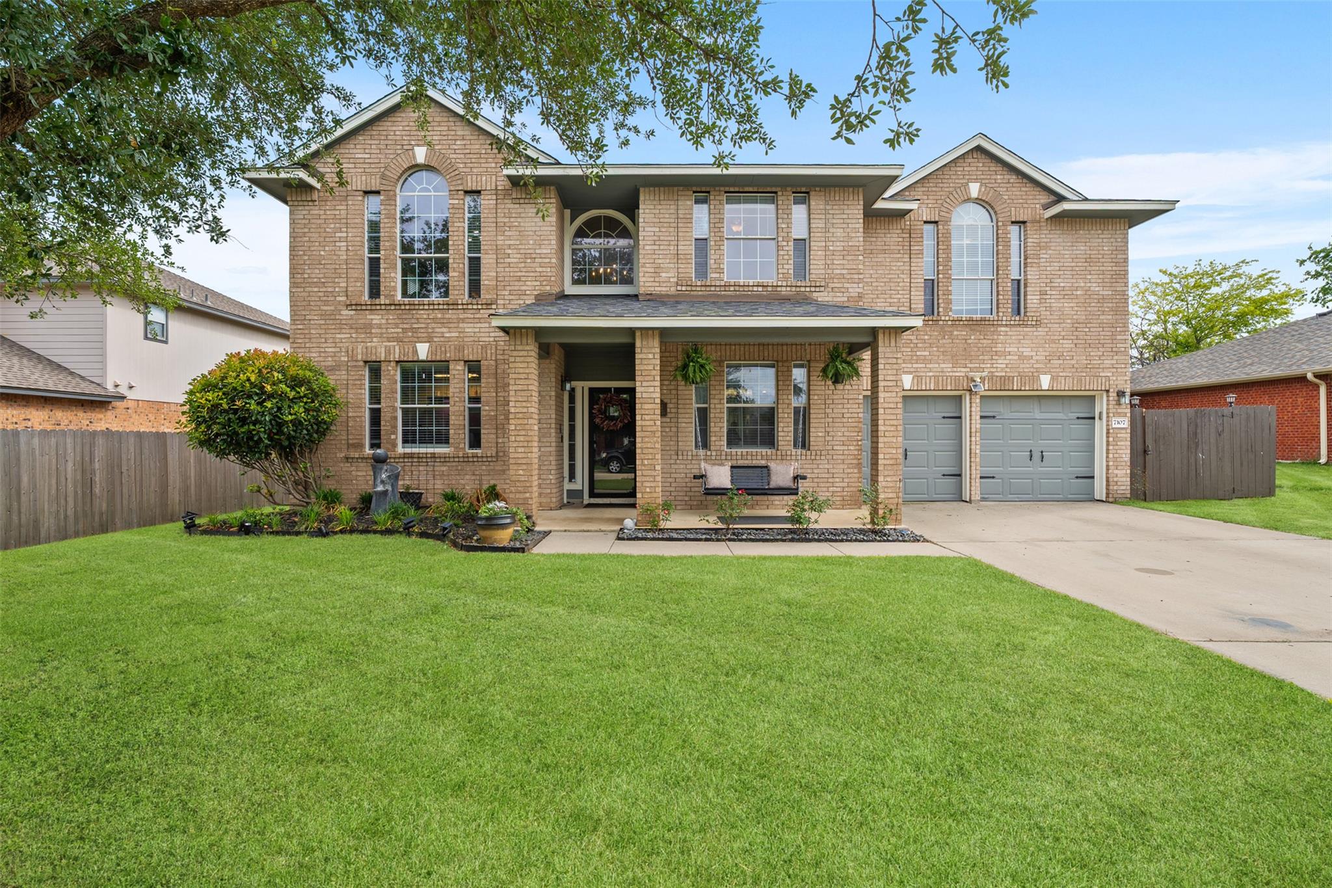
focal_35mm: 16
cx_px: 666
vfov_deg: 73.7
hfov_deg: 96.7
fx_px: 592
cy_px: 444
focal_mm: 16
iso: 200
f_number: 8
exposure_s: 1/25
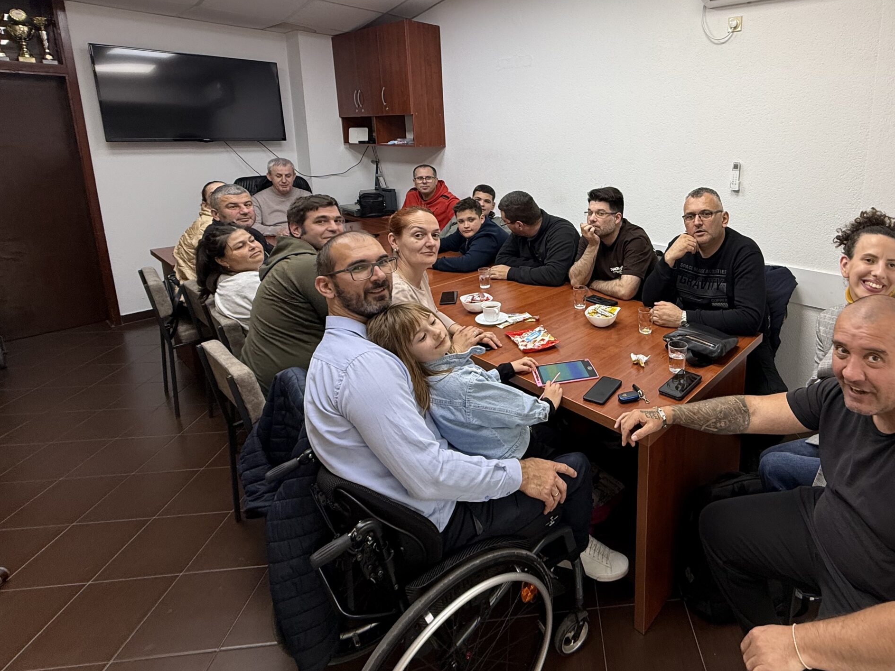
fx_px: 491
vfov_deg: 66.8
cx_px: 599
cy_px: 223
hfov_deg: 81.7
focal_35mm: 19
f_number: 2.2
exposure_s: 1/100
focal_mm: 2.22
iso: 125
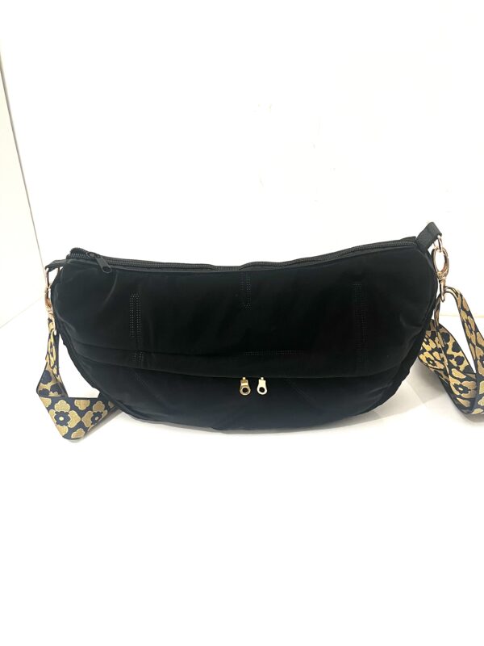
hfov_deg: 53.1
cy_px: 323
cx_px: 242
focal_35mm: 26
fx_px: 485
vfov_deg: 67.3
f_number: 1.6
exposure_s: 1/50
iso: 250
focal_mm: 5.1
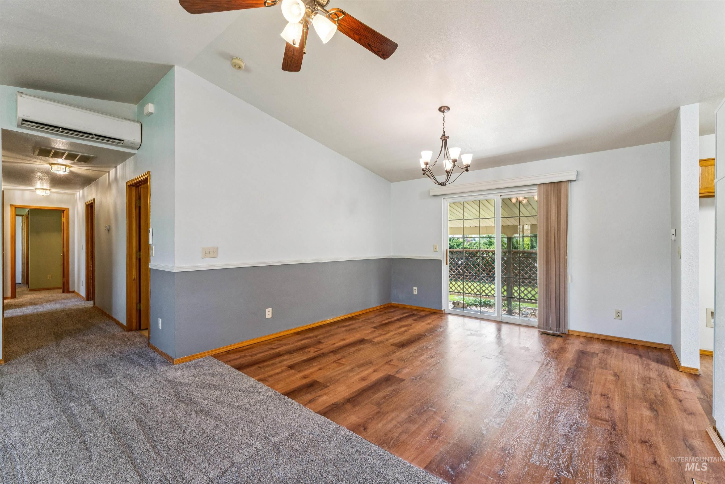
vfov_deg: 76.2
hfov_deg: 99.3
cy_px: 242
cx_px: 362
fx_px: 308
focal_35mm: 15
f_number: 13
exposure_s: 1/13
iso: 400
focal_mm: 15.3
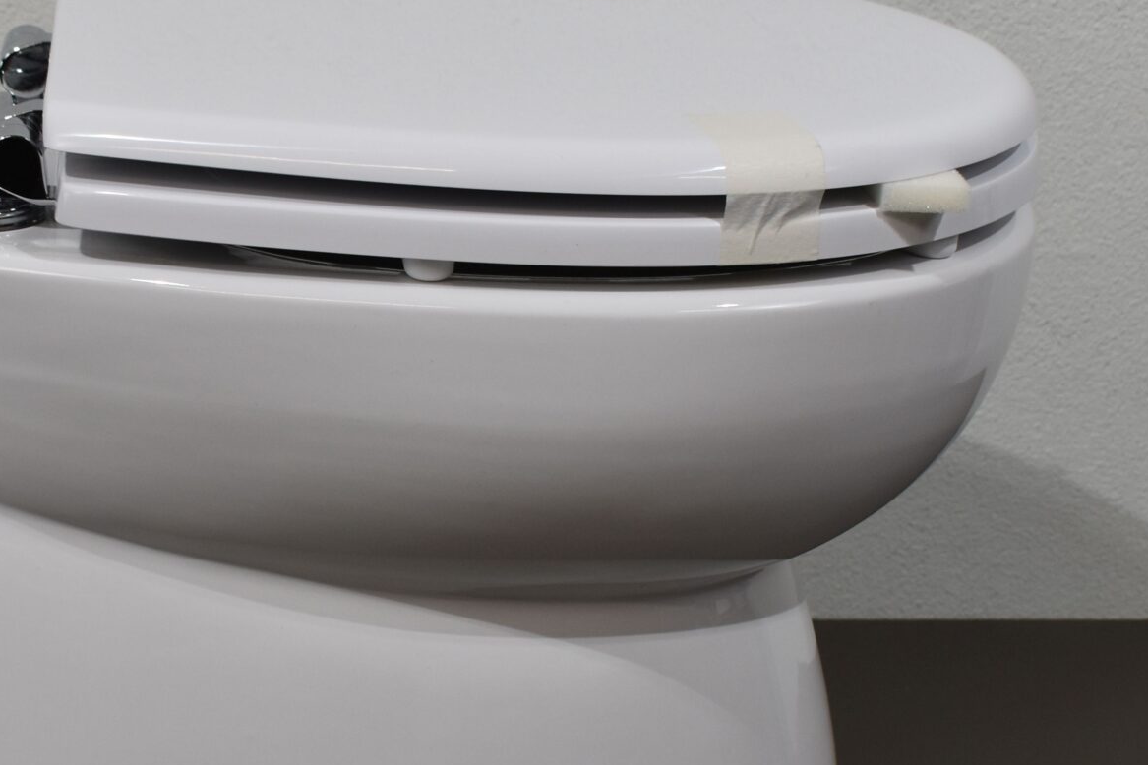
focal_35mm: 79
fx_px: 2519
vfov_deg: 17.2
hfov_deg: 25.6
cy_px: 540
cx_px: 405
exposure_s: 1/125
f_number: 5.6
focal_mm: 24
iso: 360
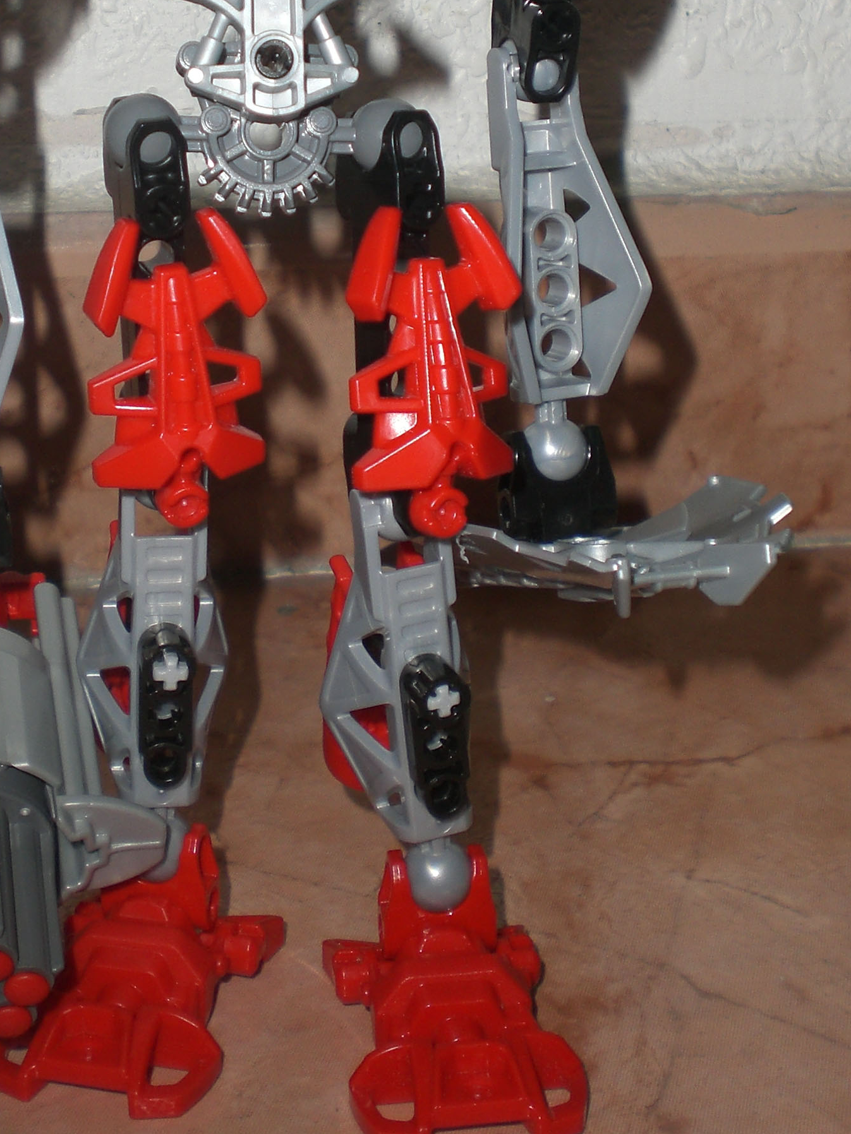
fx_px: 2131
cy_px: 246
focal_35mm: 65
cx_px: 305
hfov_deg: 22.5
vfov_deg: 29.2
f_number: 3.1
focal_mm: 6.3
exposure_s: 1/60
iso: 50
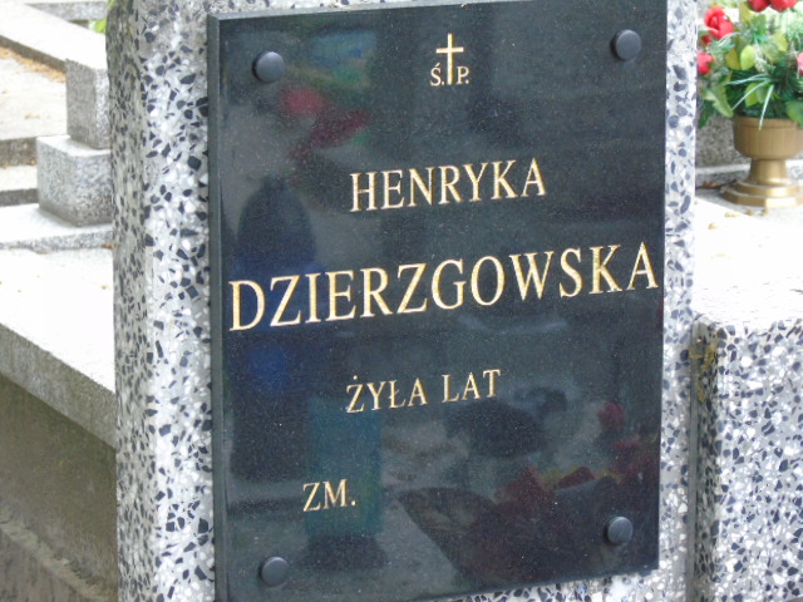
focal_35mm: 142
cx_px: 402
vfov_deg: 10.4
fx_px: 3294
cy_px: 301
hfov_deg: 13.9
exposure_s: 1/100
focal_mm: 25
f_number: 4.7
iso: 400
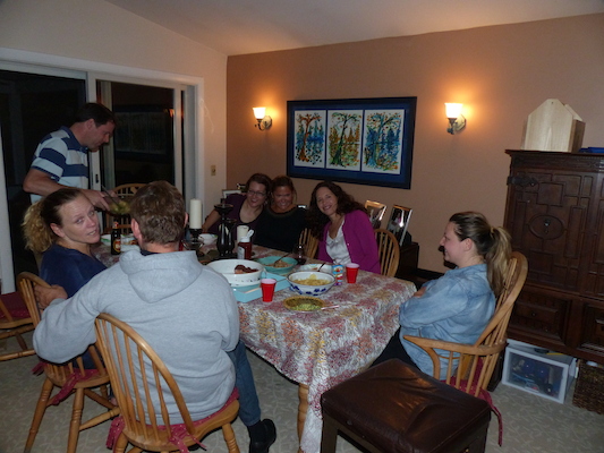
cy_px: 226
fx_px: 436
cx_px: 302
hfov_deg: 69.4
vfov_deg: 54.9
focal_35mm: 25
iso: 400
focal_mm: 4.5
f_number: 2.8
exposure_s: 1/80
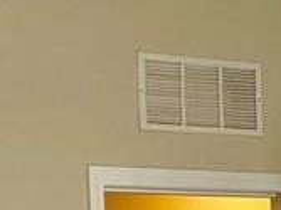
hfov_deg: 13.3
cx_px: 25
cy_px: 430
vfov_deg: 9.4
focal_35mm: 147
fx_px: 1192
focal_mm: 6.86
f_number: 1.78
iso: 160
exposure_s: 1/60
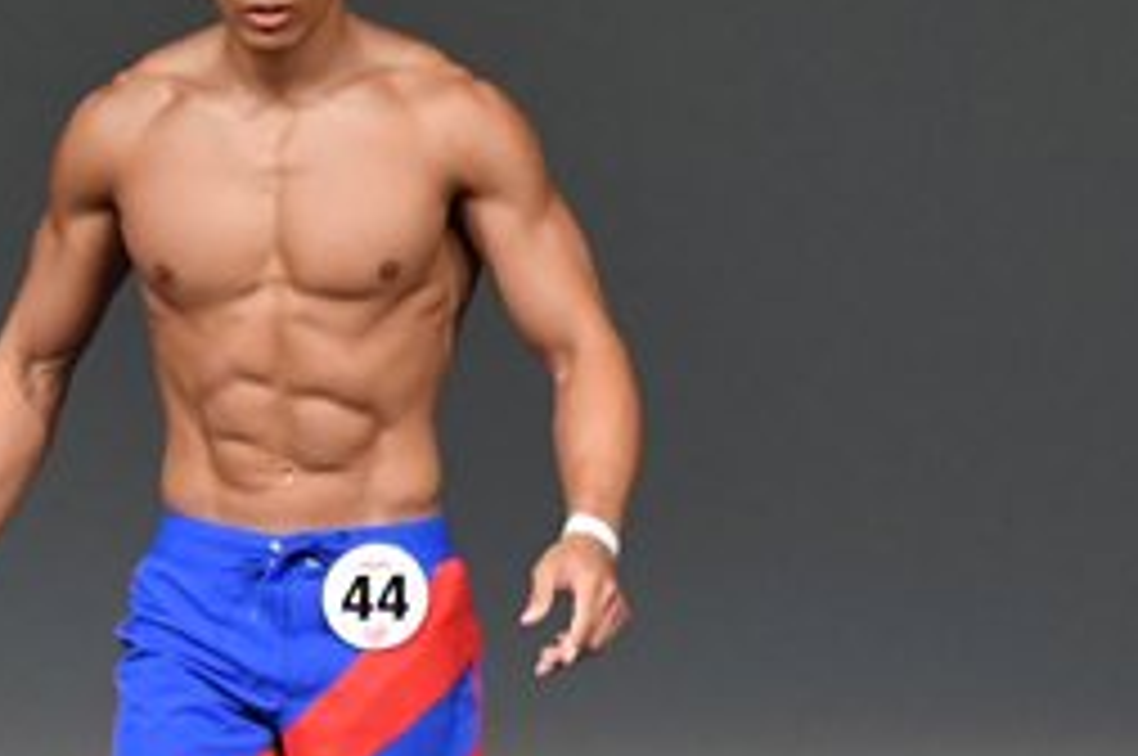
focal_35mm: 965
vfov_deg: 1.4
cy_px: 742
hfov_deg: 2.1
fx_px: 30465
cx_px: 272
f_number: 5.6
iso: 4000
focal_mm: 210
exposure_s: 1/400
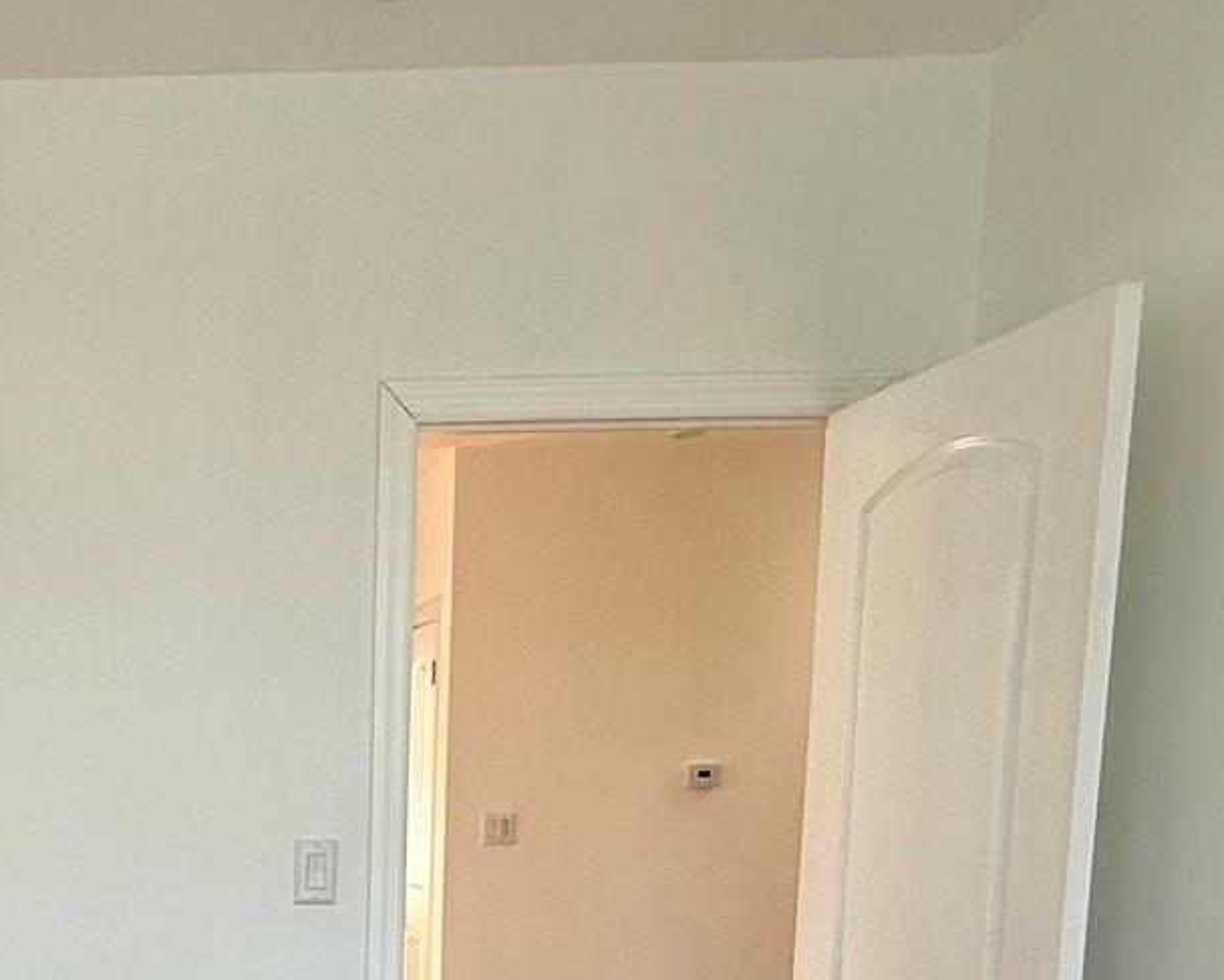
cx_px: 52
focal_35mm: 46
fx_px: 1667
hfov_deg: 36.9
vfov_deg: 30.0
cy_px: 1028
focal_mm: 2.22
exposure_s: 1/180
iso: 50
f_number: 2.2
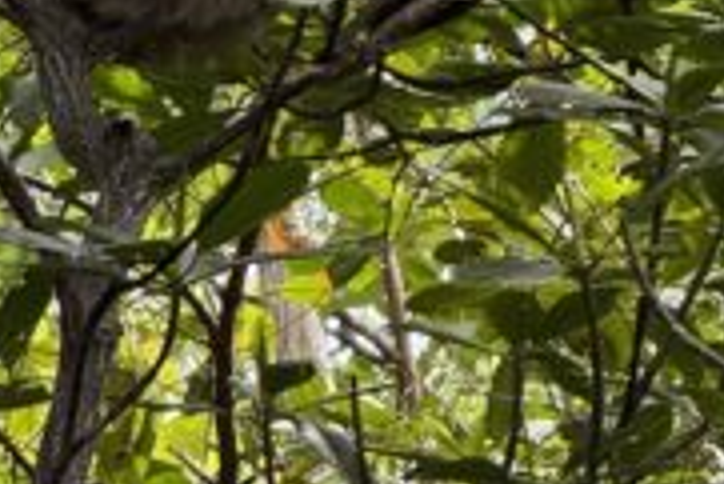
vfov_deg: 5.0
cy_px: -28
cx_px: 316
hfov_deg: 7.5
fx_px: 5555
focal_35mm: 276
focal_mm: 15.66
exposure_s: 1/103
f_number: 2.8
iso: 50
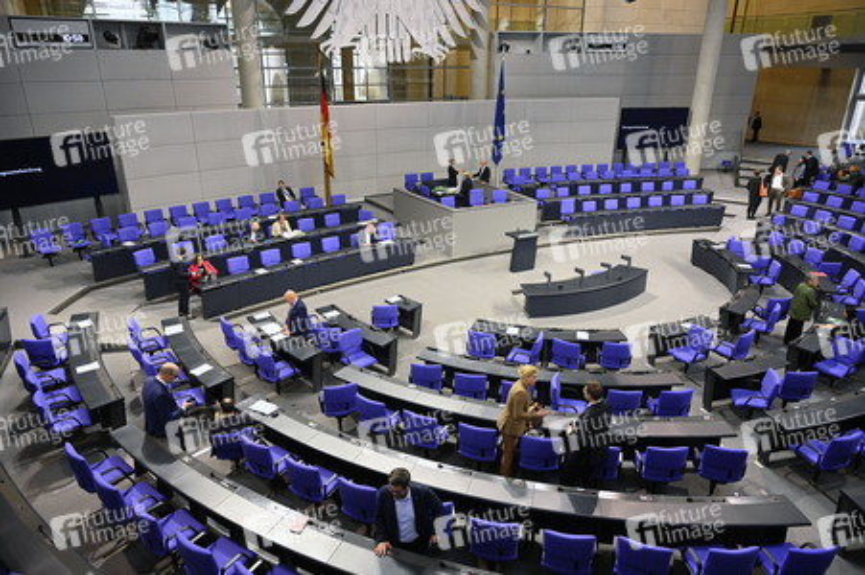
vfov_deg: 53.1
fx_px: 576
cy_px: 288
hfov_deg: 73.8
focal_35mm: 24
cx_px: 432
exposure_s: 1/200
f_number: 4
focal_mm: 24
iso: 4000
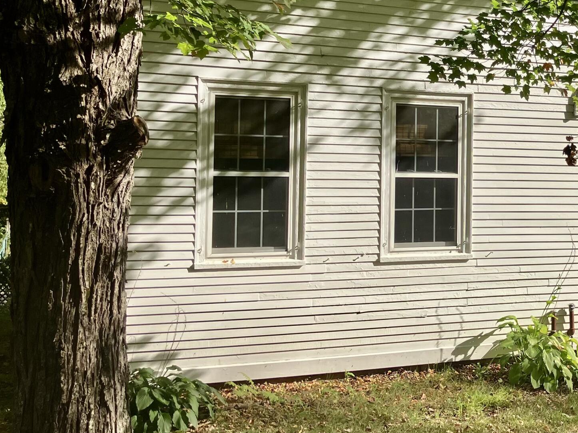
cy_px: 140
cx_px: 548
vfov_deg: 25.1
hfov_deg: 31.3
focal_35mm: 58
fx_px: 968
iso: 32
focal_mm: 3.99
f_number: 1.8
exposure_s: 1/2114
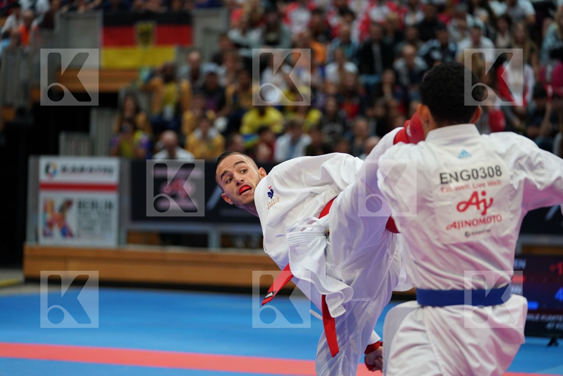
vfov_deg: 11.1
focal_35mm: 123
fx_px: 1923
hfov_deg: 16.7
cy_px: 188
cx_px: 282
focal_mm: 123
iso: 1600
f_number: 2.8
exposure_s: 1/1000
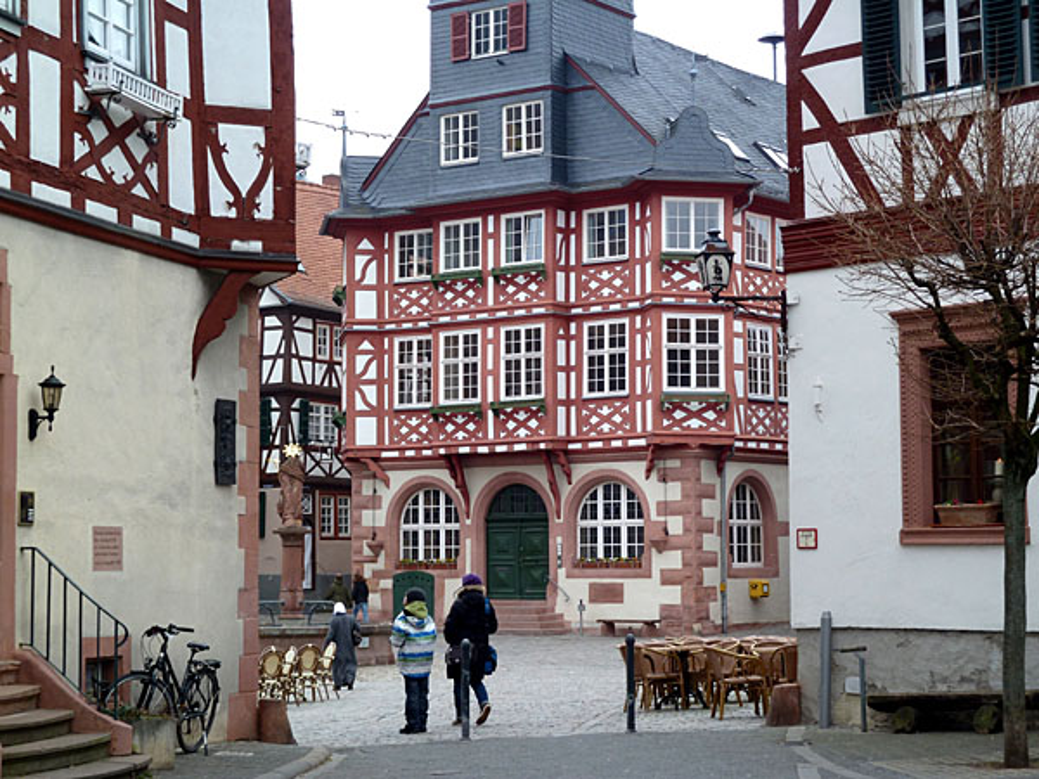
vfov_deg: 20.4
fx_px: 2161
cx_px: 520
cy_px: 390
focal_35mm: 72
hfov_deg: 27.0
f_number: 4.1
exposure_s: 1/80
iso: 80
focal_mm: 11.9
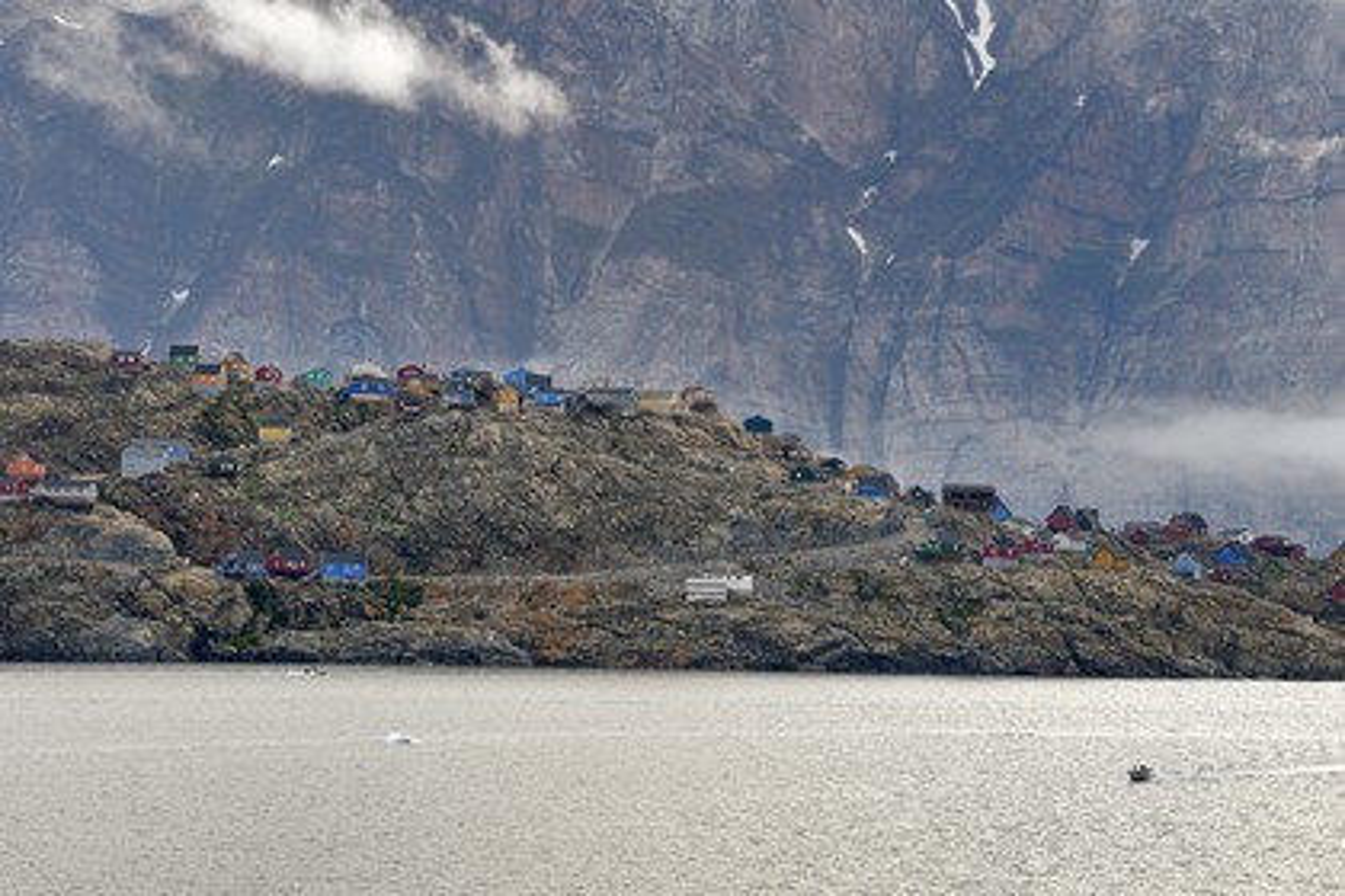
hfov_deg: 10.3
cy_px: 448
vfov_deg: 6.9
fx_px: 7472
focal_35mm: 200
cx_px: 672
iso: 200
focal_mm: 200
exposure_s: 1/320
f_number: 6.3
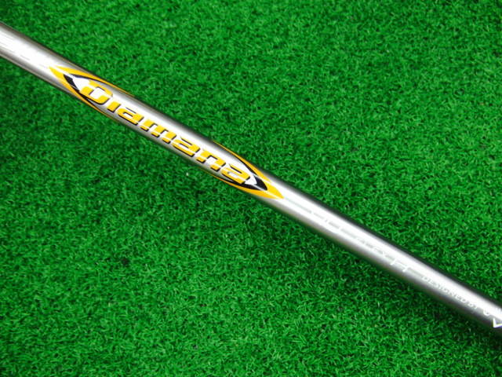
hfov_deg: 50.1
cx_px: 251
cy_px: 188
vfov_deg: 38.7
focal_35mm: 37
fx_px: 537
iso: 400
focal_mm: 6.42
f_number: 3.6
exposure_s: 1/30
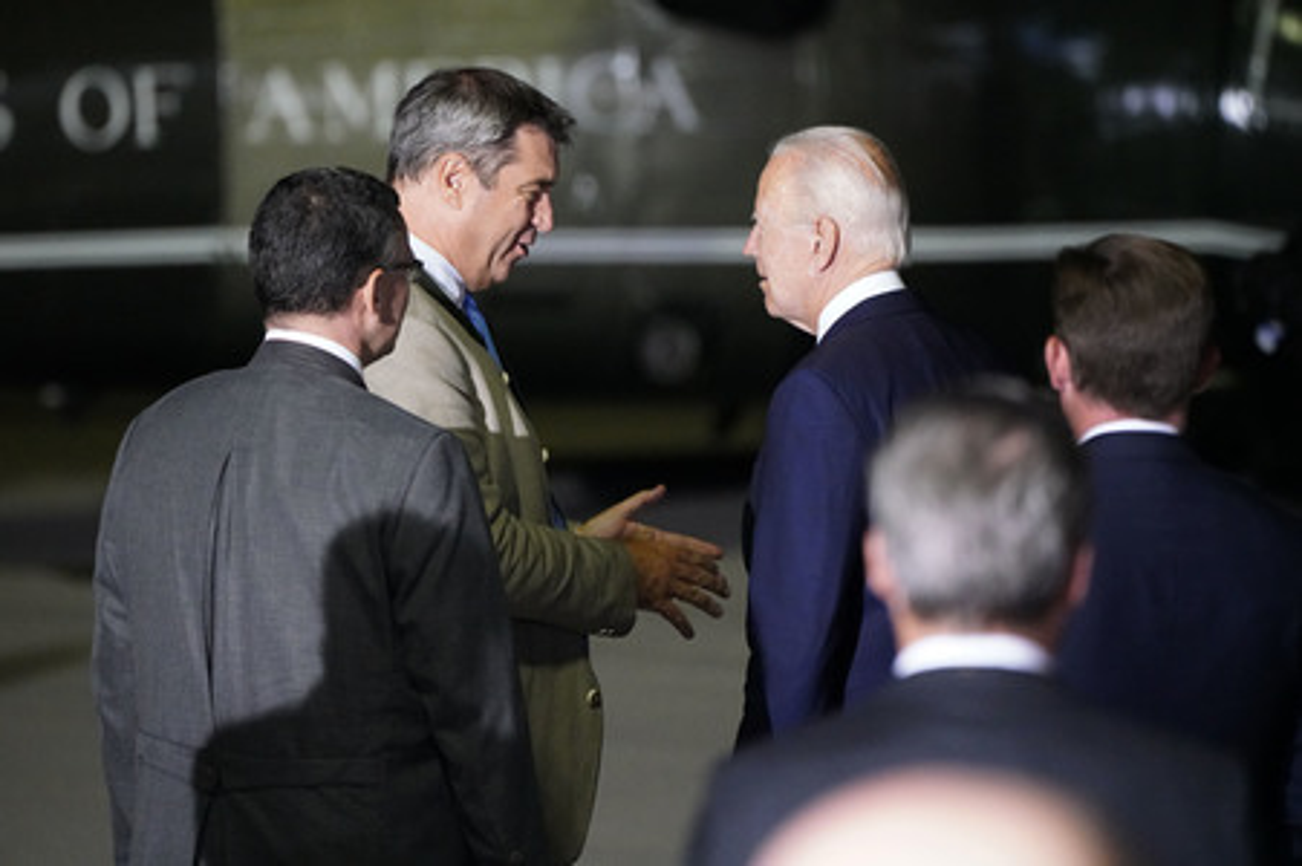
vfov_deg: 3.4
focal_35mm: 400
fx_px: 14456
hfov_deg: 5.2
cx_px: 651
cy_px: 433
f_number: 5.6
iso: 12800
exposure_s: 1/250
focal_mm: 400
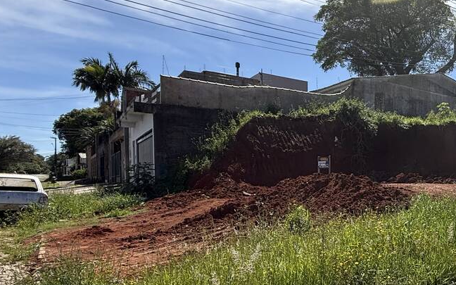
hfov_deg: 49.9
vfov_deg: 37.8
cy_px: 195
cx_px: 431
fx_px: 410
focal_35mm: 33
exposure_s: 1/1431
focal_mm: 2.22
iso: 50
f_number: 2.2
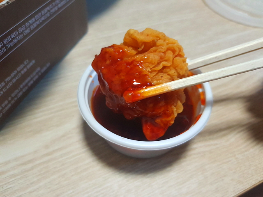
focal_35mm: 26
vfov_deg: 53.1
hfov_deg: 67.3
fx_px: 198
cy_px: 98
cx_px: 132
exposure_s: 1/30
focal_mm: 4.3
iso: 160
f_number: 1.7
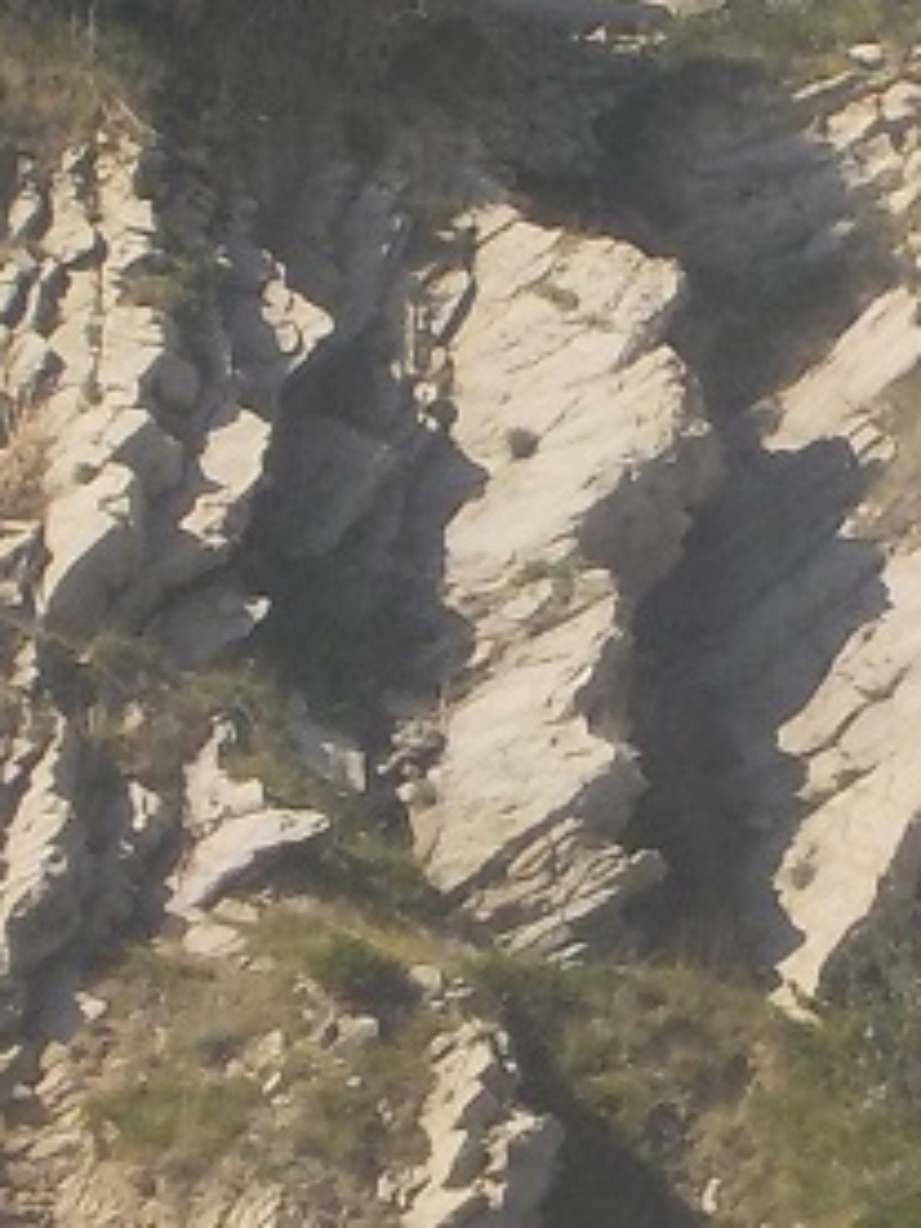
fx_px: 15396
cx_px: 850
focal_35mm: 434
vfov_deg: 4.6
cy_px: 1279
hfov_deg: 3.4
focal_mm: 12.3
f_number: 5.9
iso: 125
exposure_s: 1/500
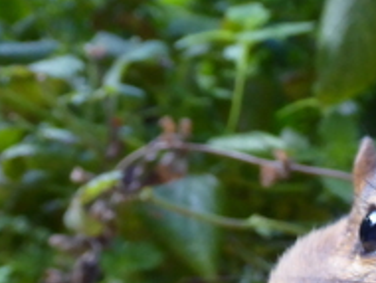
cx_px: 469
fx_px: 1001
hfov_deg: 19.8
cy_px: 351
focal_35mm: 92
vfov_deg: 15.4
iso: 320
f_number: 3.7
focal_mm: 6.3
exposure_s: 1/60
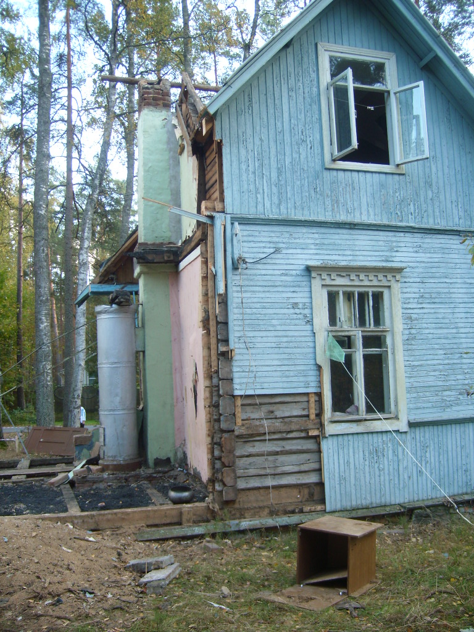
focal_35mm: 35
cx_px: 237
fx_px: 639
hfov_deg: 40.7
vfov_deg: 52.6
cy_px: 316
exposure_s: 1/60
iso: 50
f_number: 2.8
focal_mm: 5.8
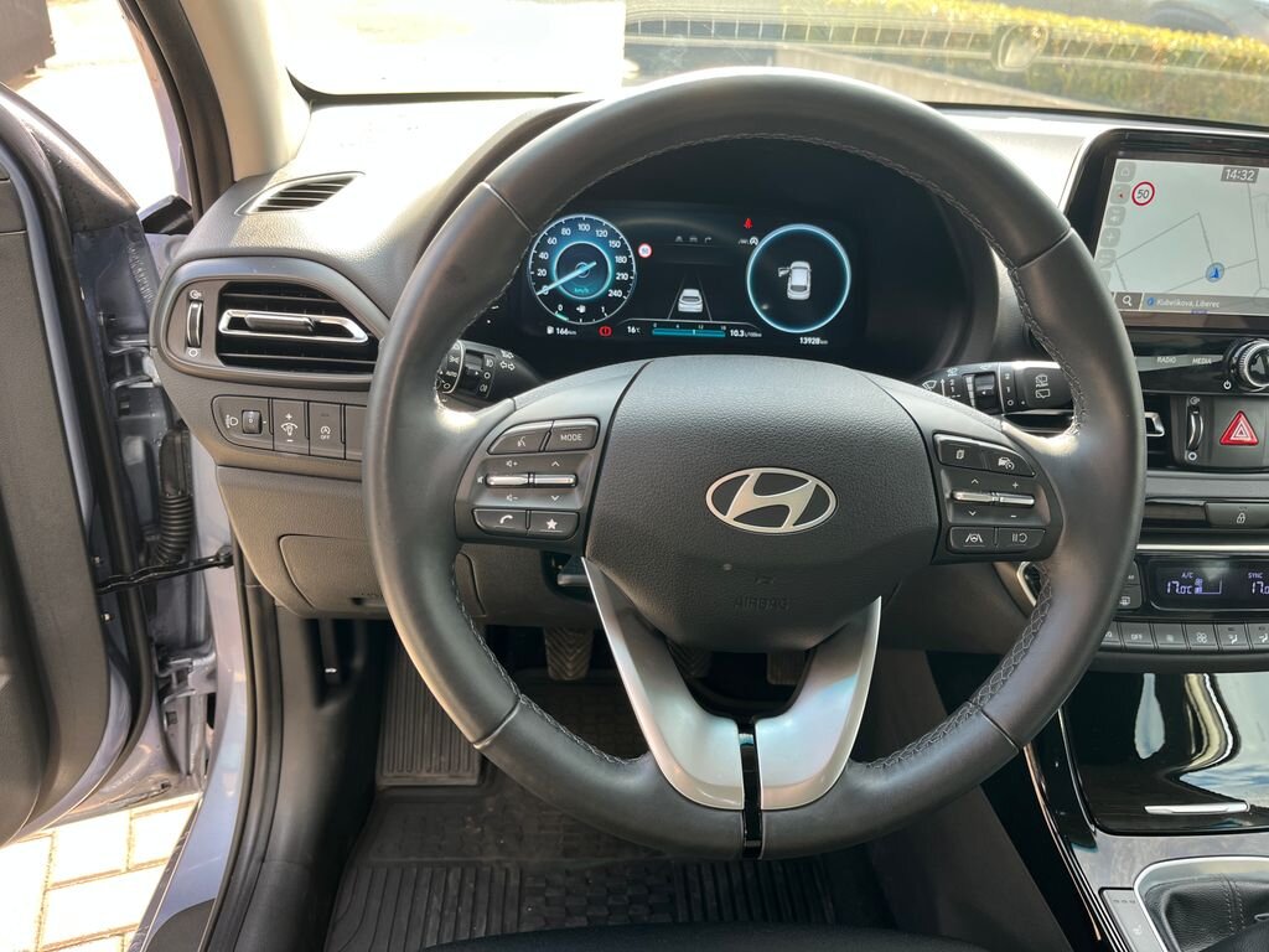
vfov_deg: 53.1
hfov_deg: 67.3
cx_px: 634
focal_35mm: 26
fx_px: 953
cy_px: 476
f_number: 1.6
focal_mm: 5.1
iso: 40
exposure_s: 1/121
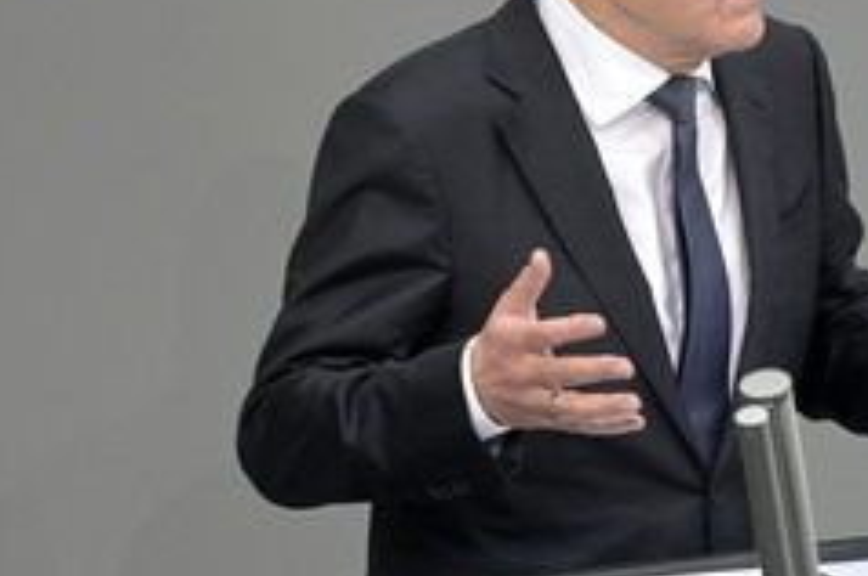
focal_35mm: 758
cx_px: 691
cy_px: 259
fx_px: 18251
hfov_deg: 2.7
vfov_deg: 1.8
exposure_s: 1/400
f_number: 5.6
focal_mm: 400
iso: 8000
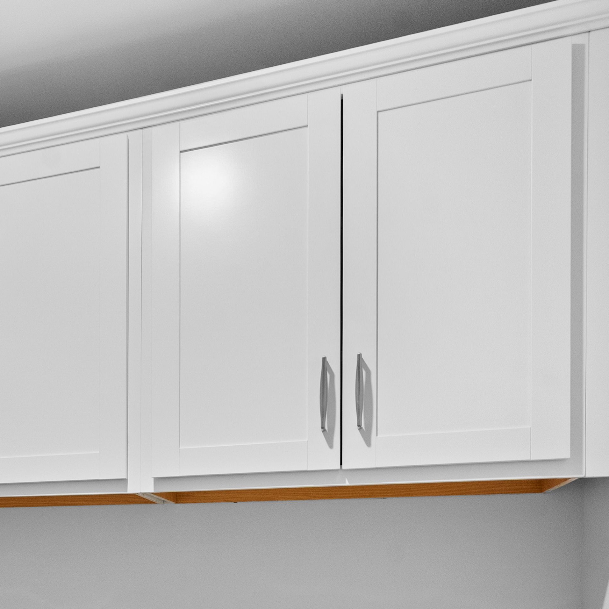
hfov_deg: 35.8
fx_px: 823
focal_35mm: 41
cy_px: 576
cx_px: -26
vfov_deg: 37.3
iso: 1250
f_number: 9
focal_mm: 15.5
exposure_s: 1/5
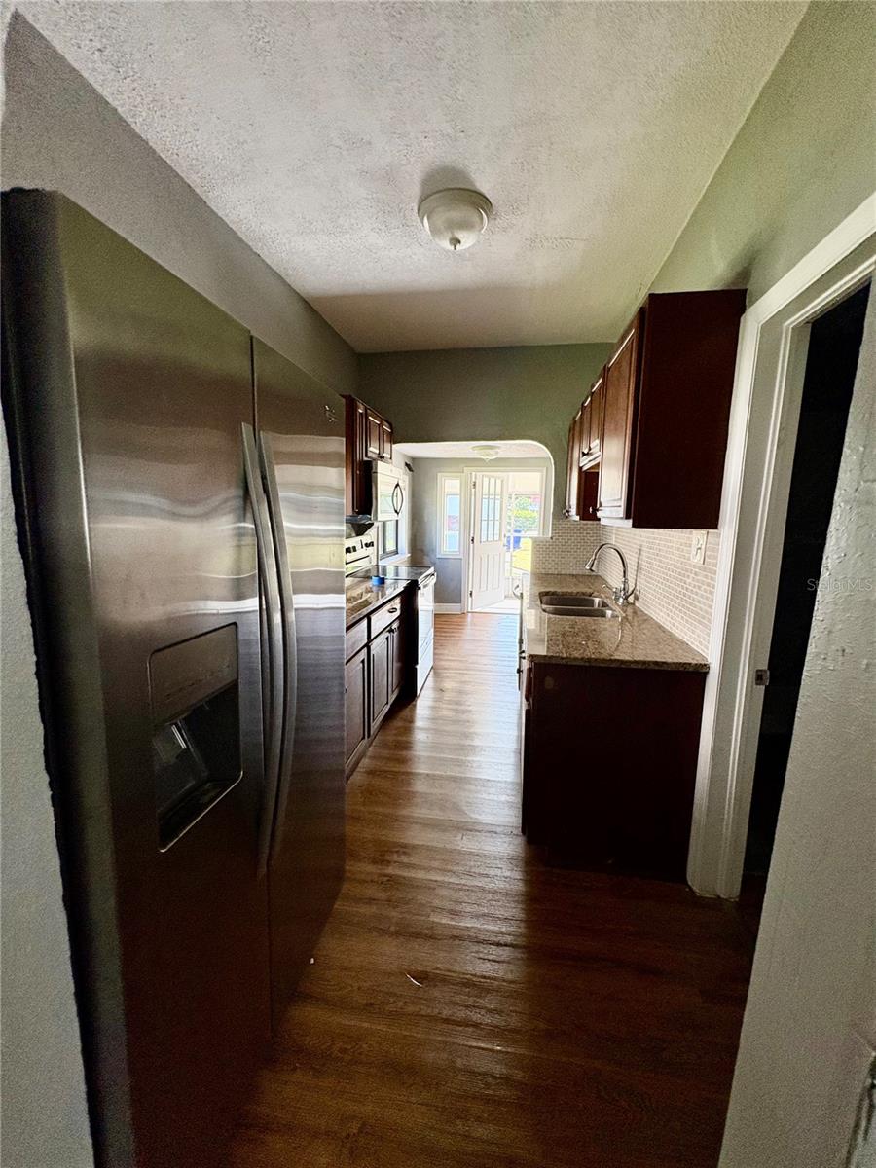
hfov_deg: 85.7
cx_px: 438
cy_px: 584
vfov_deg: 102.1
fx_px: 472
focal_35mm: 14
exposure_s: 1/87
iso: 250
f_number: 2.2
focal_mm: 2.22
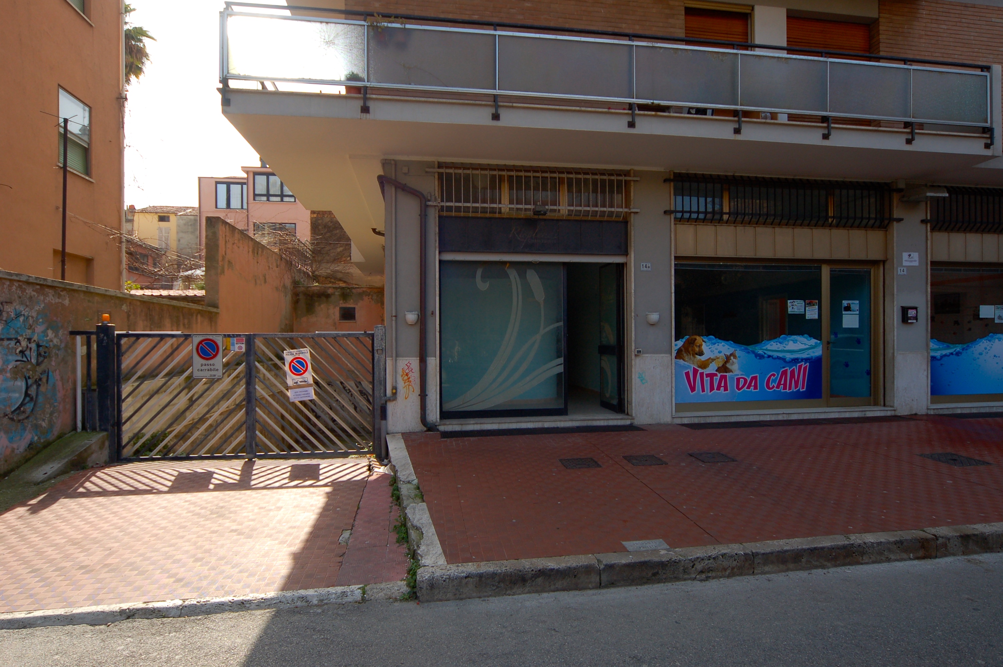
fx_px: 501
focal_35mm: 18
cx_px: 502
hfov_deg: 90.1
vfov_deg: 67.3
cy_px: 334
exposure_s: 1/250
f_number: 8
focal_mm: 12
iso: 250
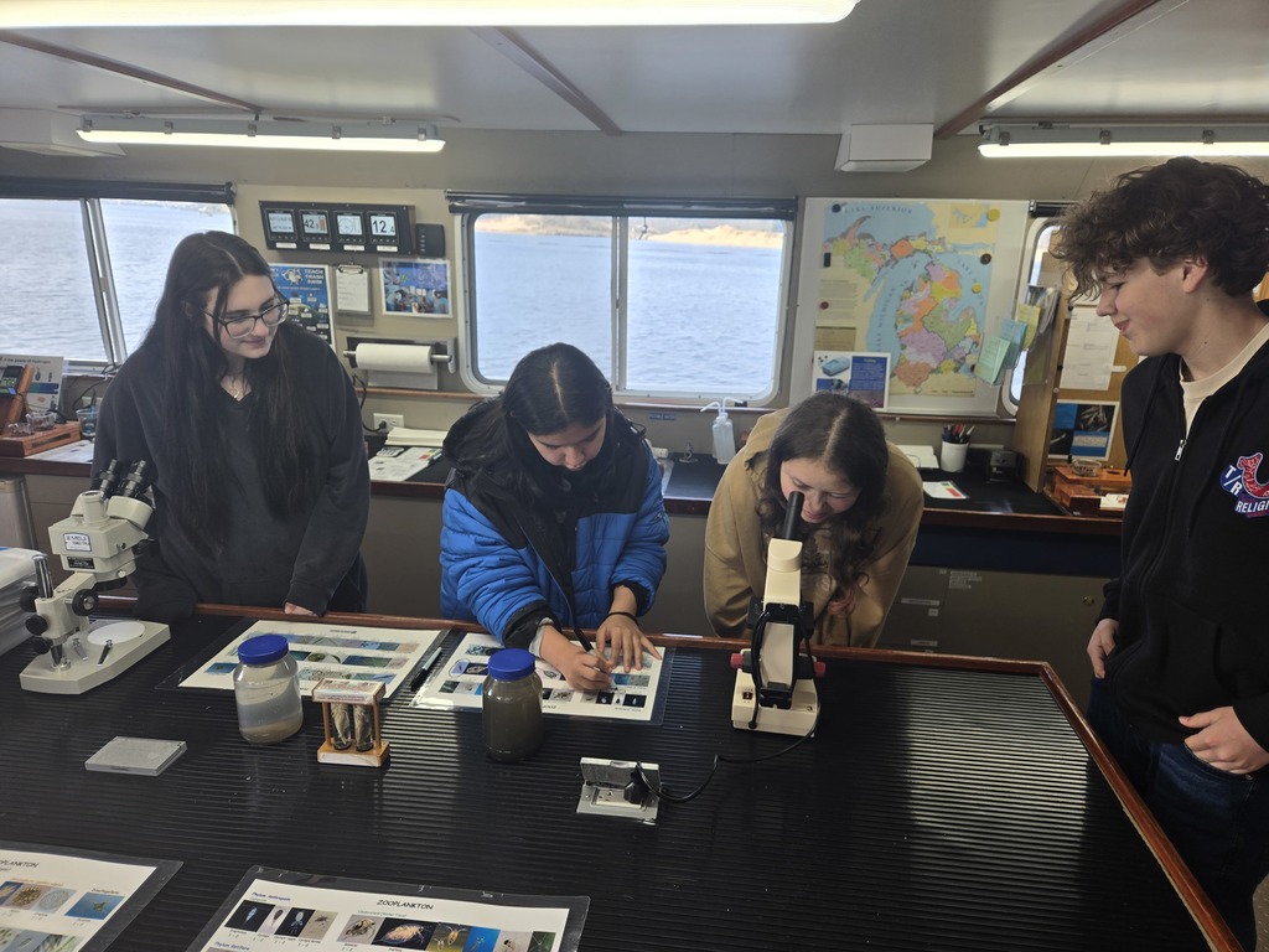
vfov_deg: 58.9
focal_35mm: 23
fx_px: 843
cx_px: 634
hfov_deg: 73.9
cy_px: 476
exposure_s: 1/286
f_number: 1.8
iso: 25
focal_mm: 5.4
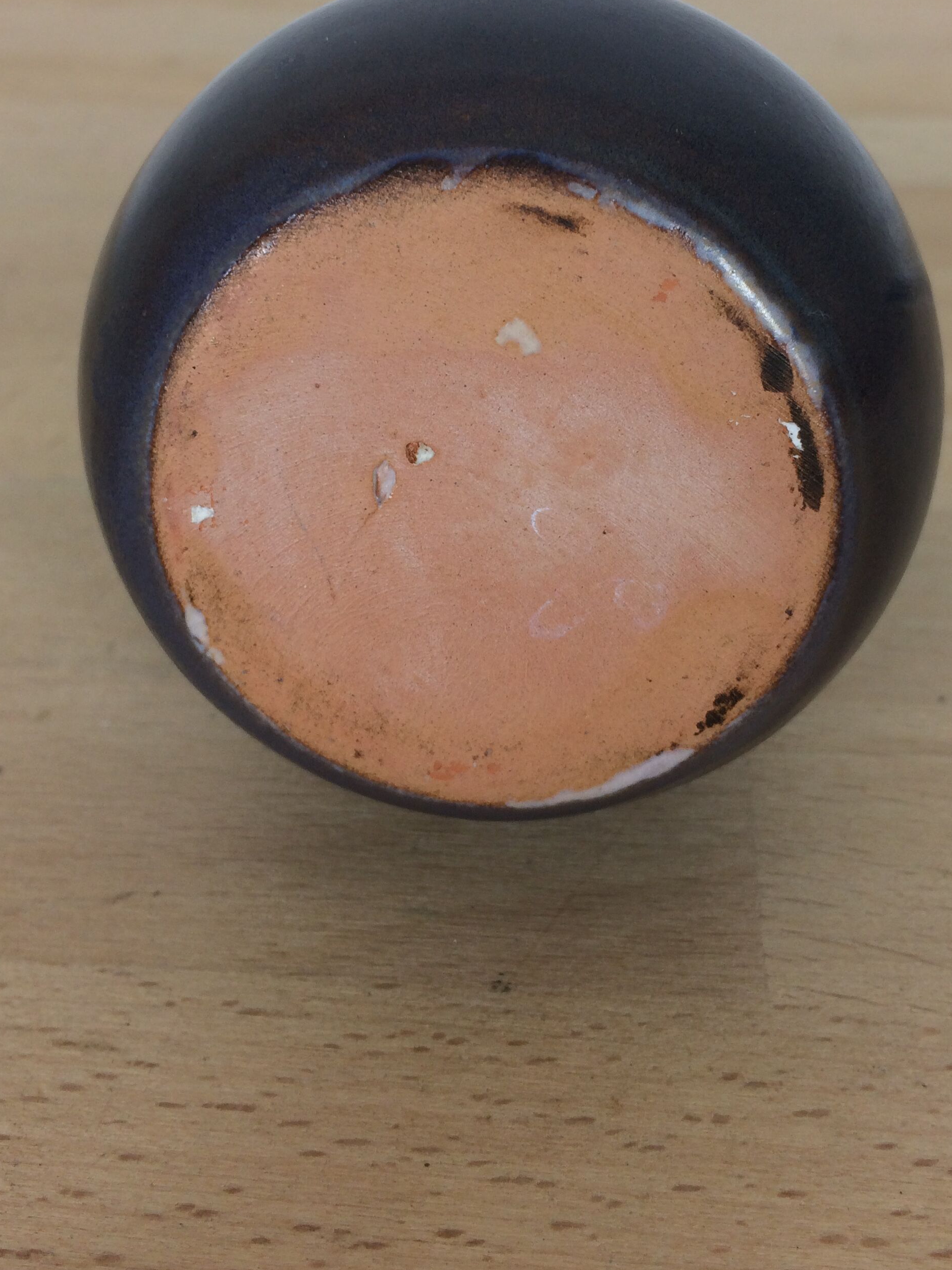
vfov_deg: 48.5
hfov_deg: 37.6
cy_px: 482
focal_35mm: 38
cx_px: 548
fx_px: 1394
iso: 50
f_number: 2.2
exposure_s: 1/50
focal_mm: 4.15
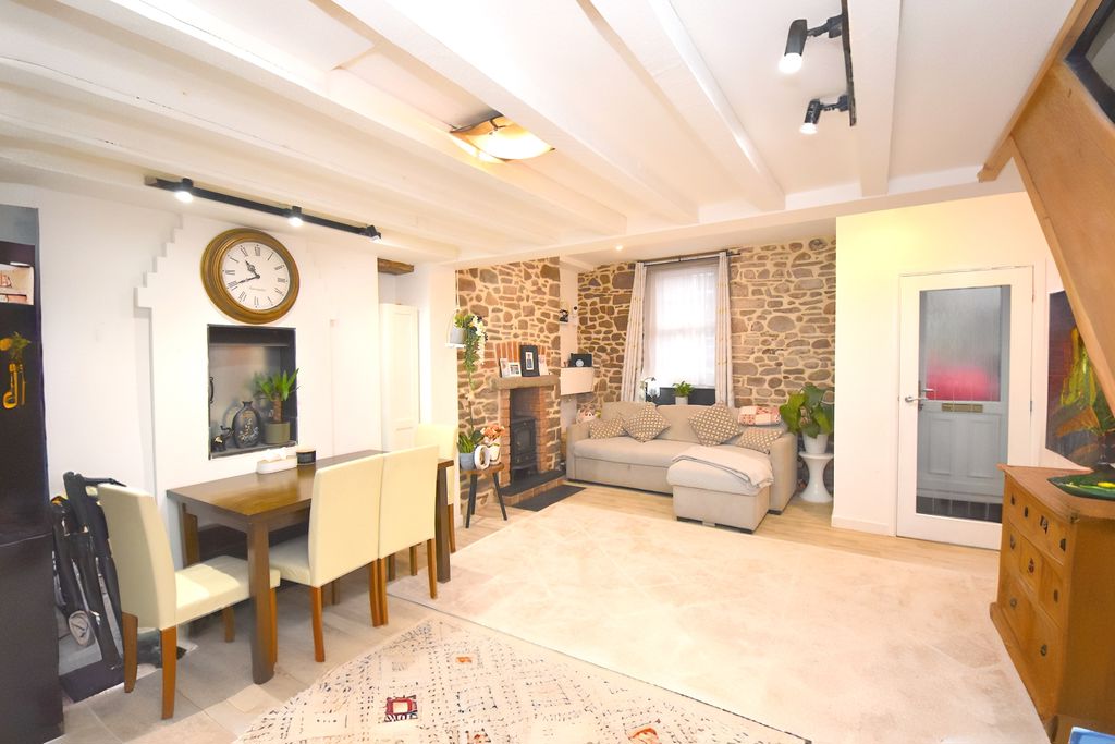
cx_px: 558
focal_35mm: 15
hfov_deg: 100.4
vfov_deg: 77.3
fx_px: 465
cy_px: 372
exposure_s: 1/160
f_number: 4.5
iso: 800
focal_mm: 10
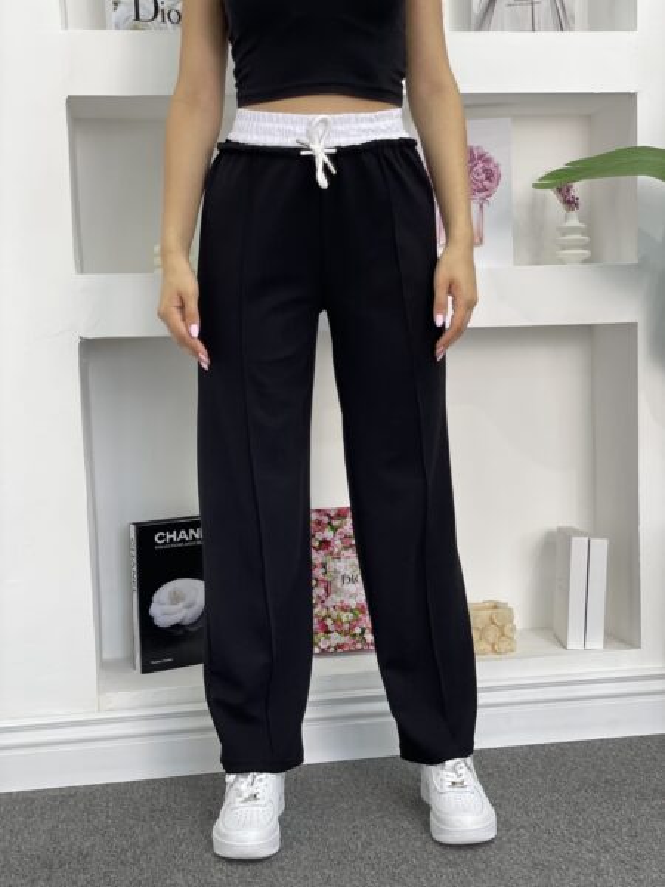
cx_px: 332
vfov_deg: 36.8
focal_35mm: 52
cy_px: 444
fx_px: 1332
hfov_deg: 28.0
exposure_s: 1/100
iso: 64
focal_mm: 6
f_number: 2
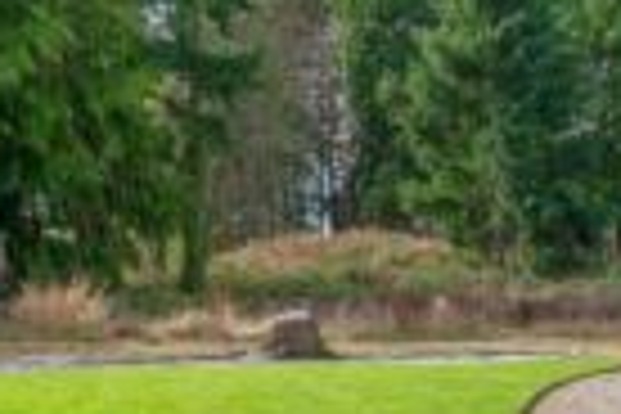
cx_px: 572
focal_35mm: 64
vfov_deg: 21.1
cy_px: 308
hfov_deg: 29.9
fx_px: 1104
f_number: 7.1
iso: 80
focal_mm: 22
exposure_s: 1/50
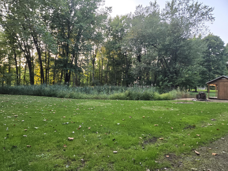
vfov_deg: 58.9
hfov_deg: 73.9
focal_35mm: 23
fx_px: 151
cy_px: 86
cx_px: 114
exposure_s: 1/180
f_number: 1.8
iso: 125
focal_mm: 5.4
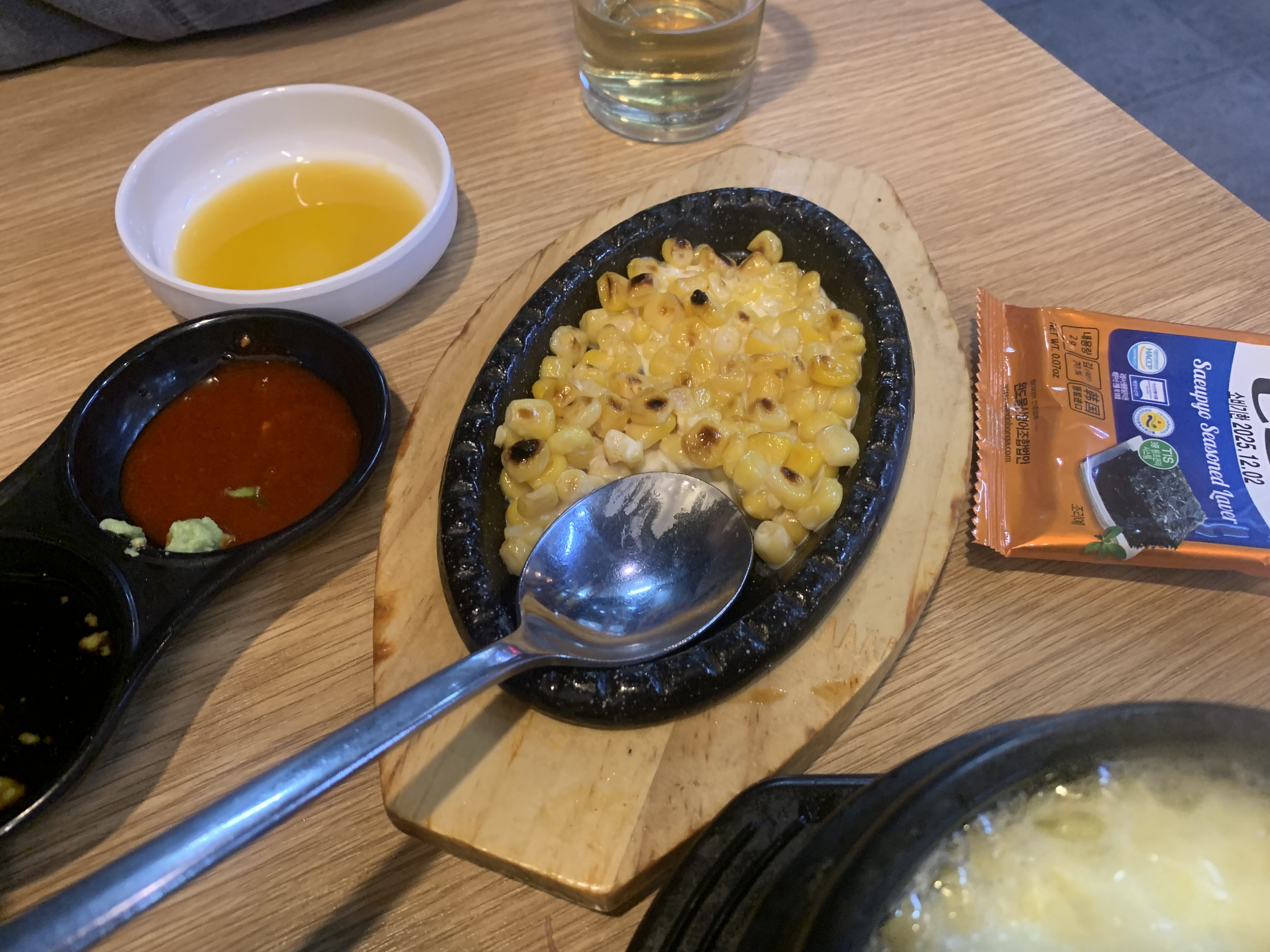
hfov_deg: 67.3
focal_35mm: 26
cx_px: 635
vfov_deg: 53.1
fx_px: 954
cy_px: 476
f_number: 1.8
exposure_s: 1/60
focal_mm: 4.25
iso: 320
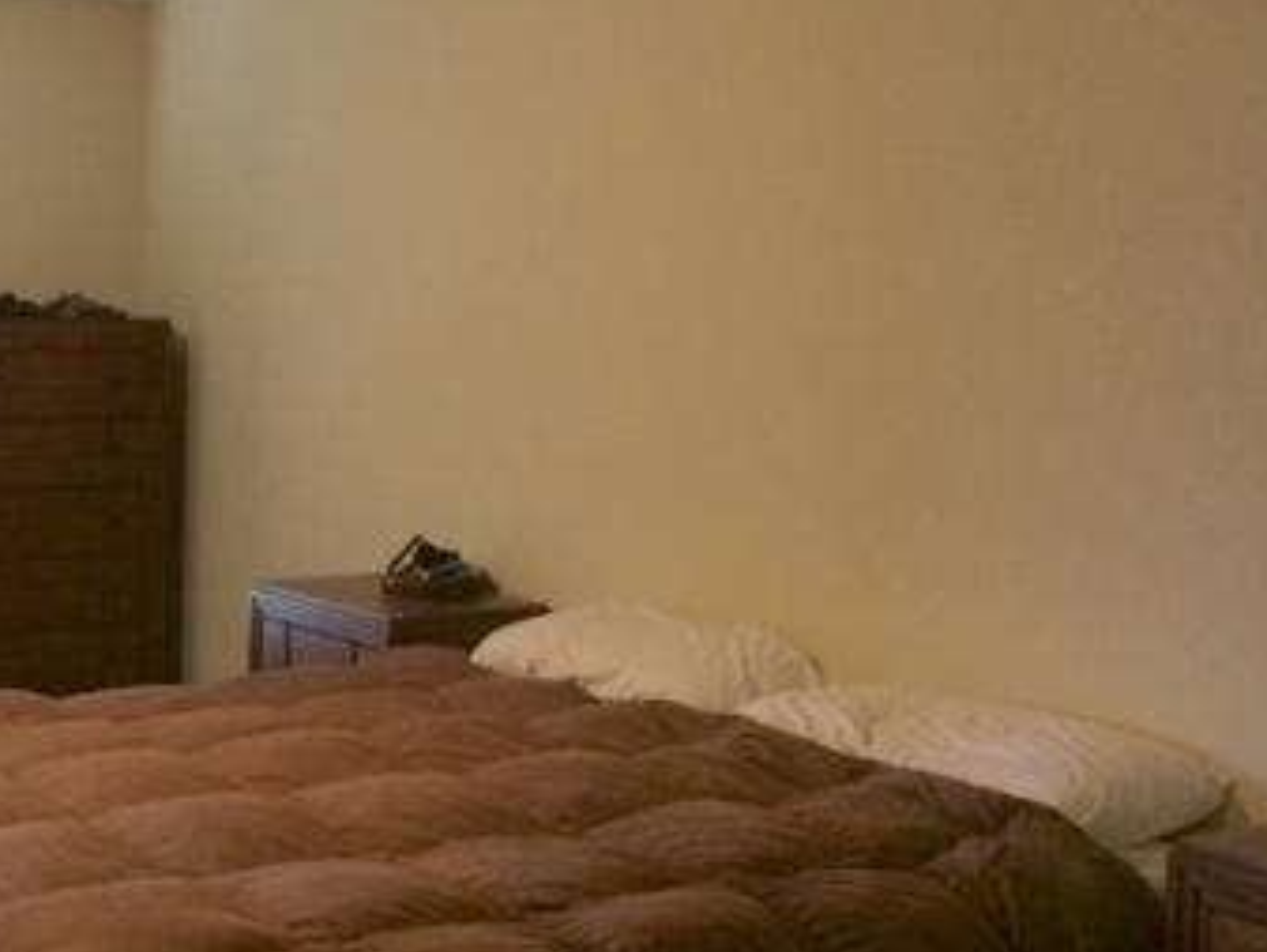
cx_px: 342
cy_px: 380
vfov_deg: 26.5
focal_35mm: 55
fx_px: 2014
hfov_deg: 34.3
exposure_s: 1/24
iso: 320
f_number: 2.2
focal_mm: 4.15
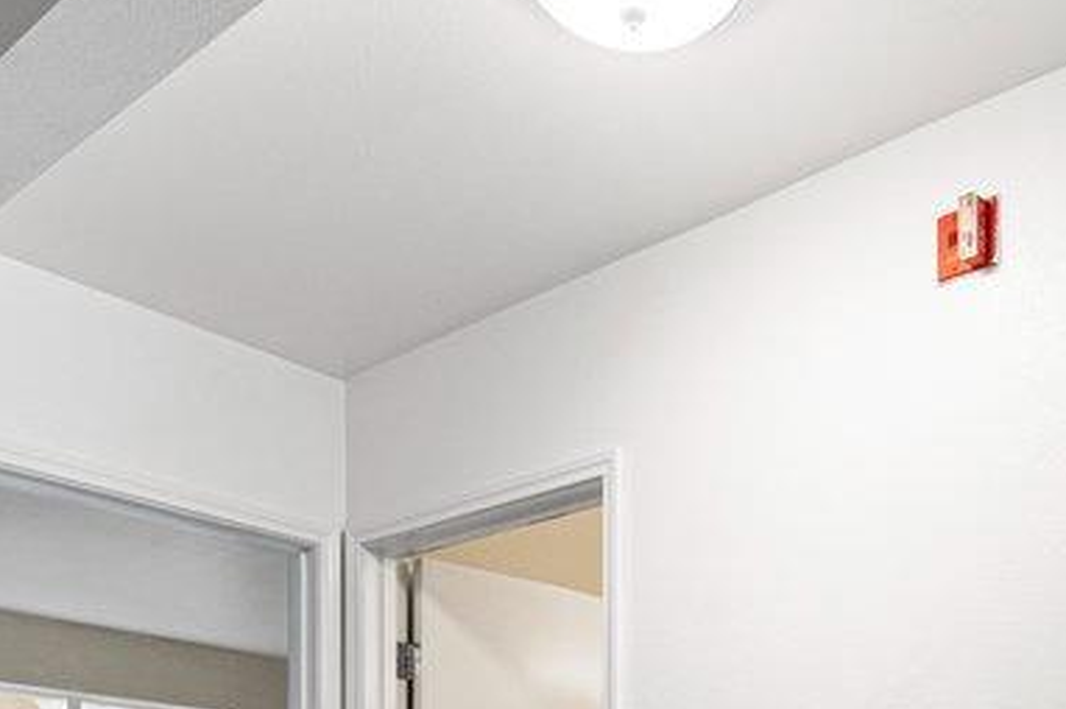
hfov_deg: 43.7
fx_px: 1302
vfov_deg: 25.8
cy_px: 935
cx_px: 731
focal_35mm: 44
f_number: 11
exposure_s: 1/10
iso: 400
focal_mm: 14
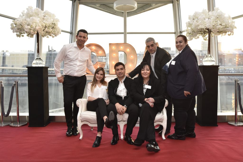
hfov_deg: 61.9
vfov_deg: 43.6
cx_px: 122
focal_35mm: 30
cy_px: 81
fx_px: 203
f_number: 5.6
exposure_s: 1/125
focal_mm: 20
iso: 1000
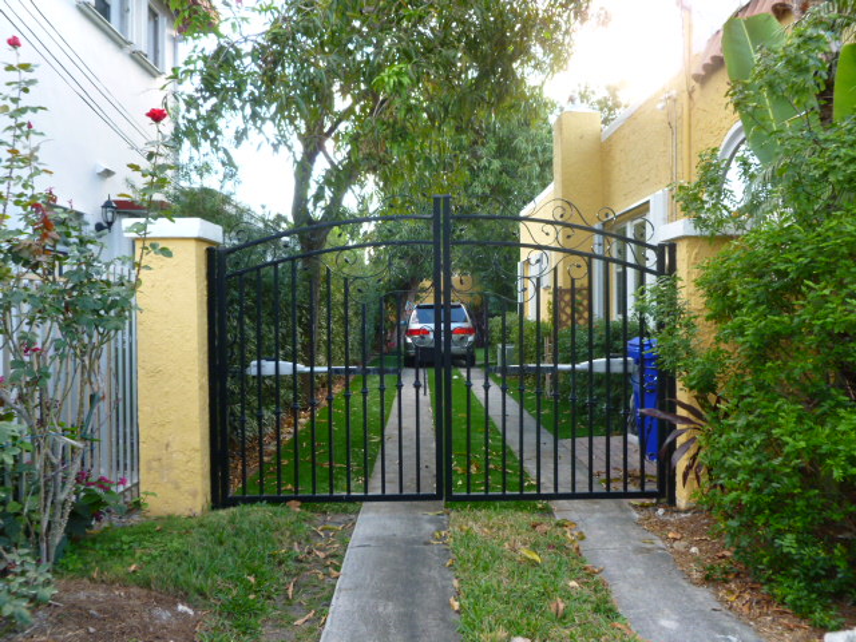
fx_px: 692
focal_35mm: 28
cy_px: 321
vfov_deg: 49.7
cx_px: 428
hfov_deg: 63.4
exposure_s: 1/60
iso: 125
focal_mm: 5
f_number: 3.3
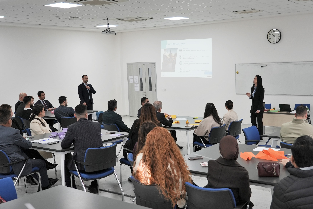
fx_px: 383
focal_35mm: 44
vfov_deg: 30.5
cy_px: 112
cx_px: 180
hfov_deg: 44.3
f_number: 4
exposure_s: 1/100
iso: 500
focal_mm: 34
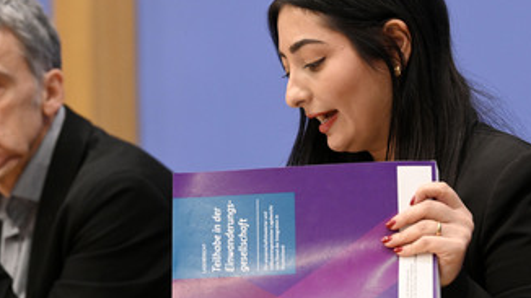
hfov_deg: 10.6
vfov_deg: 6.0
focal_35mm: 203
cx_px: 216
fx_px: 2857
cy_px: 93
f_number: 5
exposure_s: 1/640
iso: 5000
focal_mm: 140
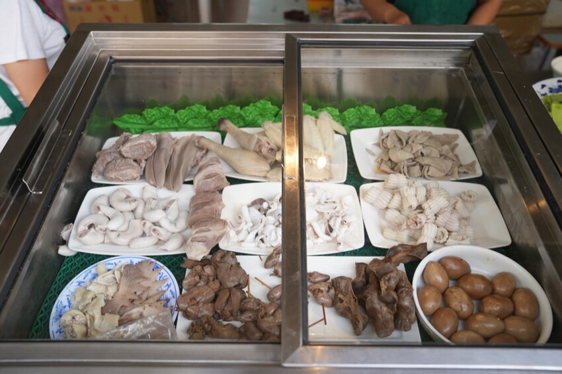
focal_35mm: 31
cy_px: 187
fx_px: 484
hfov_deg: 60.3
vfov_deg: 42.3
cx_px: 281
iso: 250
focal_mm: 31
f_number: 3.5
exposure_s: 1/125
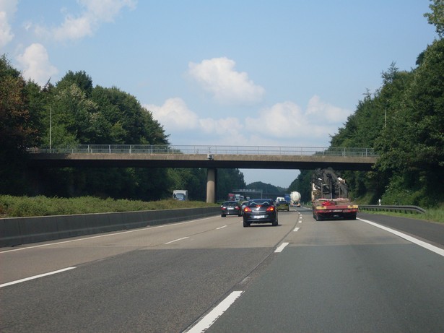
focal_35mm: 92
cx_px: 222
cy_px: 166
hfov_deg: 21.3
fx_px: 1180
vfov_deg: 16.1
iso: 80
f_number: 4.4
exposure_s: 1/500
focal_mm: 15.3
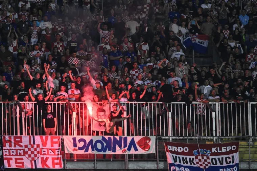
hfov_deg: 5.2
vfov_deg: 3.4
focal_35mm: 400
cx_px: 128
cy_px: 86
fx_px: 2852
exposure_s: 1/640
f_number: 4
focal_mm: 400
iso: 5000
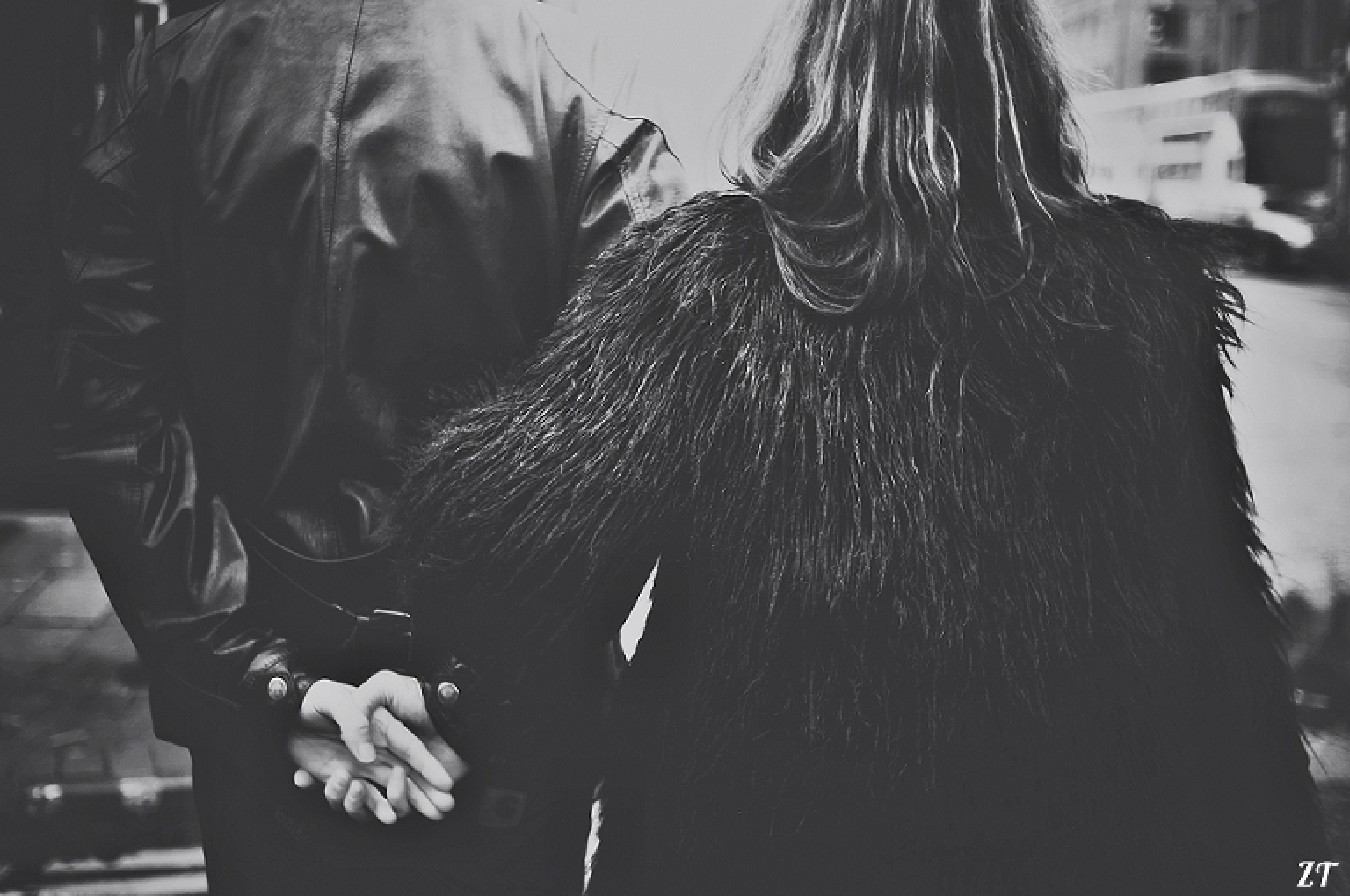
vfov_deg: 25.7
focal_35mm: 52
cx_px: 675
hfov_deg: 37.9
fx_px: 1966
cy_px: 448
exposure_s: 1/200
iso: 250
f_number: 2
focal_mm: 35
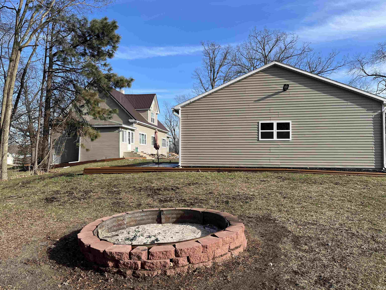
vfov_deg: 53.1
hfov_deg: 67.3
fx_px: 290
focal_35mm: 26
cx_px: 193
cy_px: 145
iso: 50
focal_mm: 5.1
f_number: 1.6
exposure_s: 1/1695
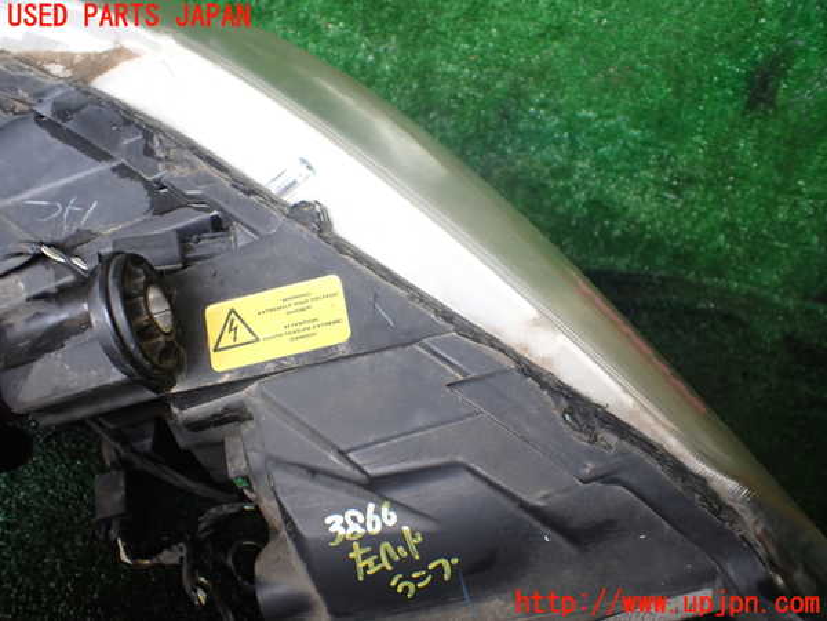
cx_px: 414
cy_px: 310
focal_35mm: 30
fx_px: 717
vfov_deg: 46.8
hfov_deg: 60.0
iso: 250
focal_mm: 5.4
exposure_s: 1/125
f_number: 2.3
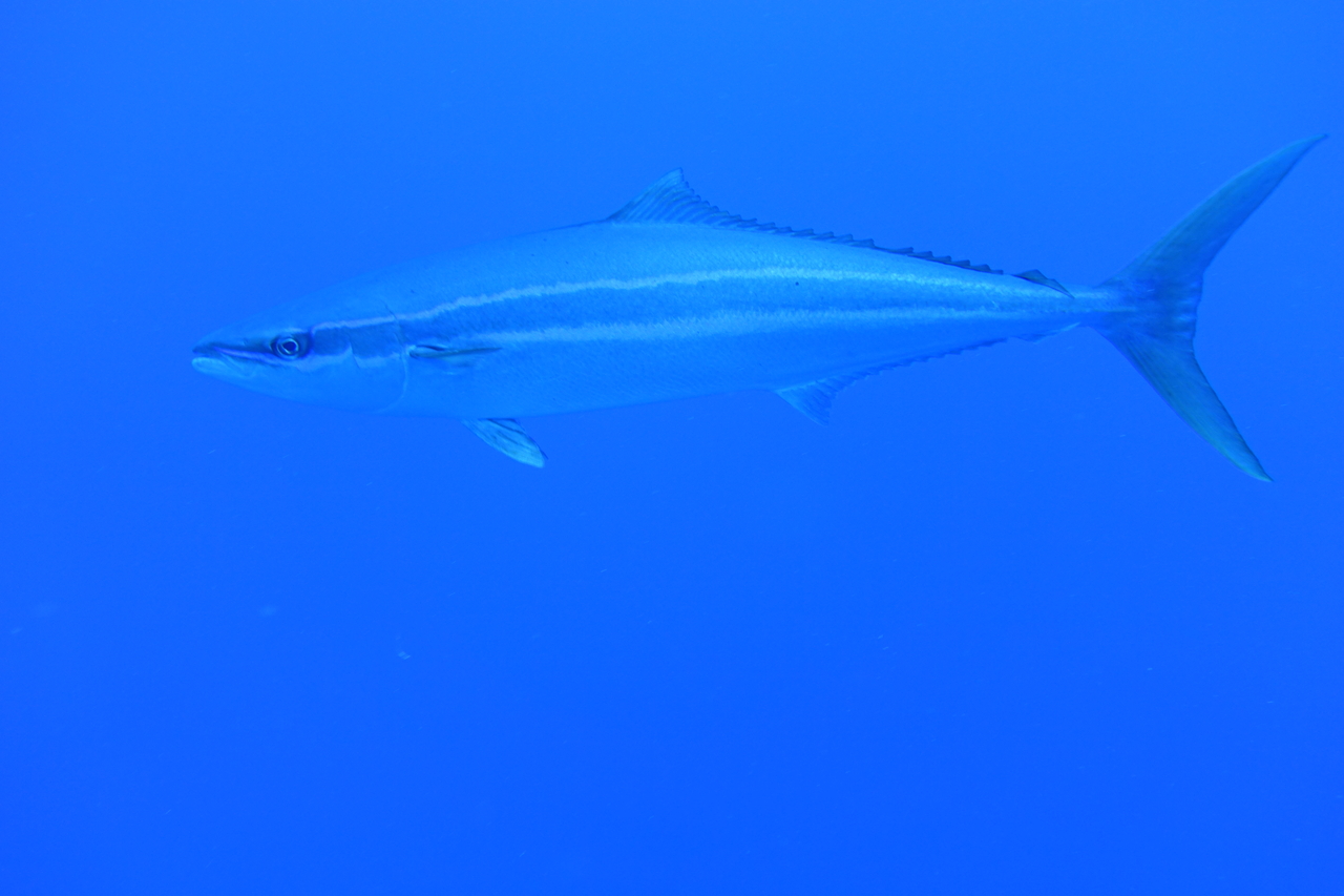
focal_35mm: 36
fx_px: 1344
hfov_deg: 53.1
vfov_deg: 36.9
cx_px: 672
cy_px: 448
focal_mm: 13.34
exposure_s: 1/80
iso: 125
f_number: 4
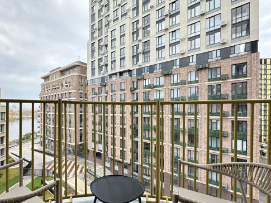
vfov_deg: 71.5
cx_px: 109
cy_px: 110
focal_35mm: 18
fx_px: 141
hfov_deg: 86.7
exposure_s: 1/165
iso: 40
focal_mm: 2.22
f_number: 2.2
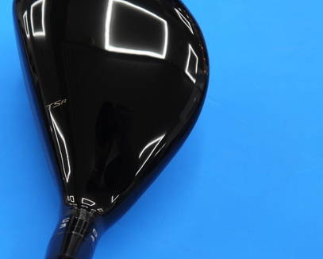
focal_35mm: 89
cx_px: 95
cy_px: 101
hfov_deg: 21.4
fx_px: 851
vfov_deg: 17.3
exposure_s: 1/60
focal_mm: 29
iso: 250
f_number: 4.9
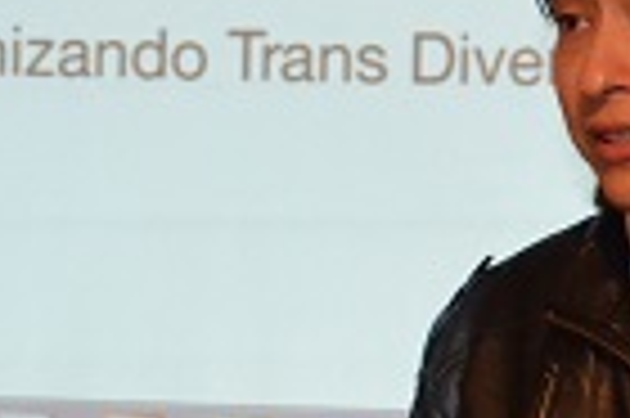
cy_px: 357
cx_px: 976
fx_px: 4160
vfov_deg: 5.8
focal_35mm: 238
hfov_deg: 8.4
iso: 3200
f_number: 4.8
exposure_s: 1/60
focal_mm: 32
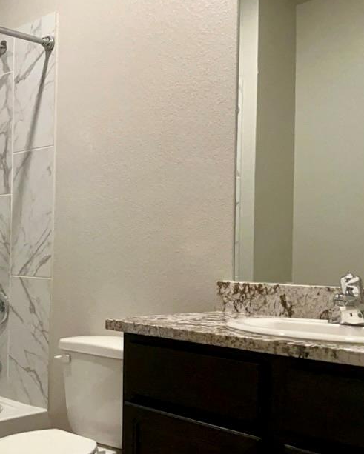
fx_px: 592
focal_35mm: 44
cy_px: 253
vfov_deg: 41.9
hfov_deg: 32.6
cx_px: 42
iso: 200
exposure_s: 1/100
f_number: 1.8
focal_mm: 3
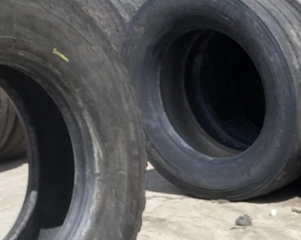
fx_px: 989
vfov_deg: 13.2
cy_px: 341
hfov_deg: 15.7
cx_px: 472
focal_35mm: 111
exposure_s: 1/2513
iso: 32
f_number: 1.8
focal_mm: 4.25
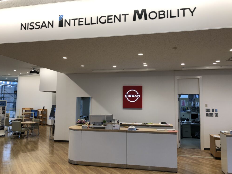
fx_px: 194
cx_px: 119
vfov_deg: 48.2
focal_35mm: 29
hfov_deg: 61.6
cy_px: 86
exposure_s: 1/100
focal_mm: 3.99
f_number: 1.8
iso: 25
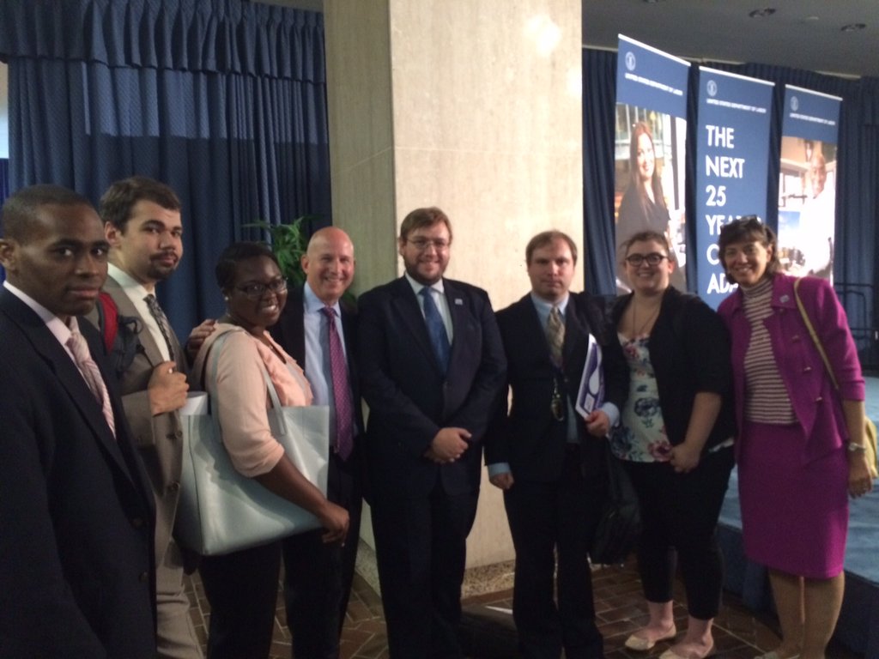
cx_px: 440
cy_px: 330
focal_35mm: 29
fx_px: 736
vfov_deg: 48.2
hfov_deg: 61.7
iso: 320
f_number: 2.2
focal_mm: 4.15
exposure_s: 1/15
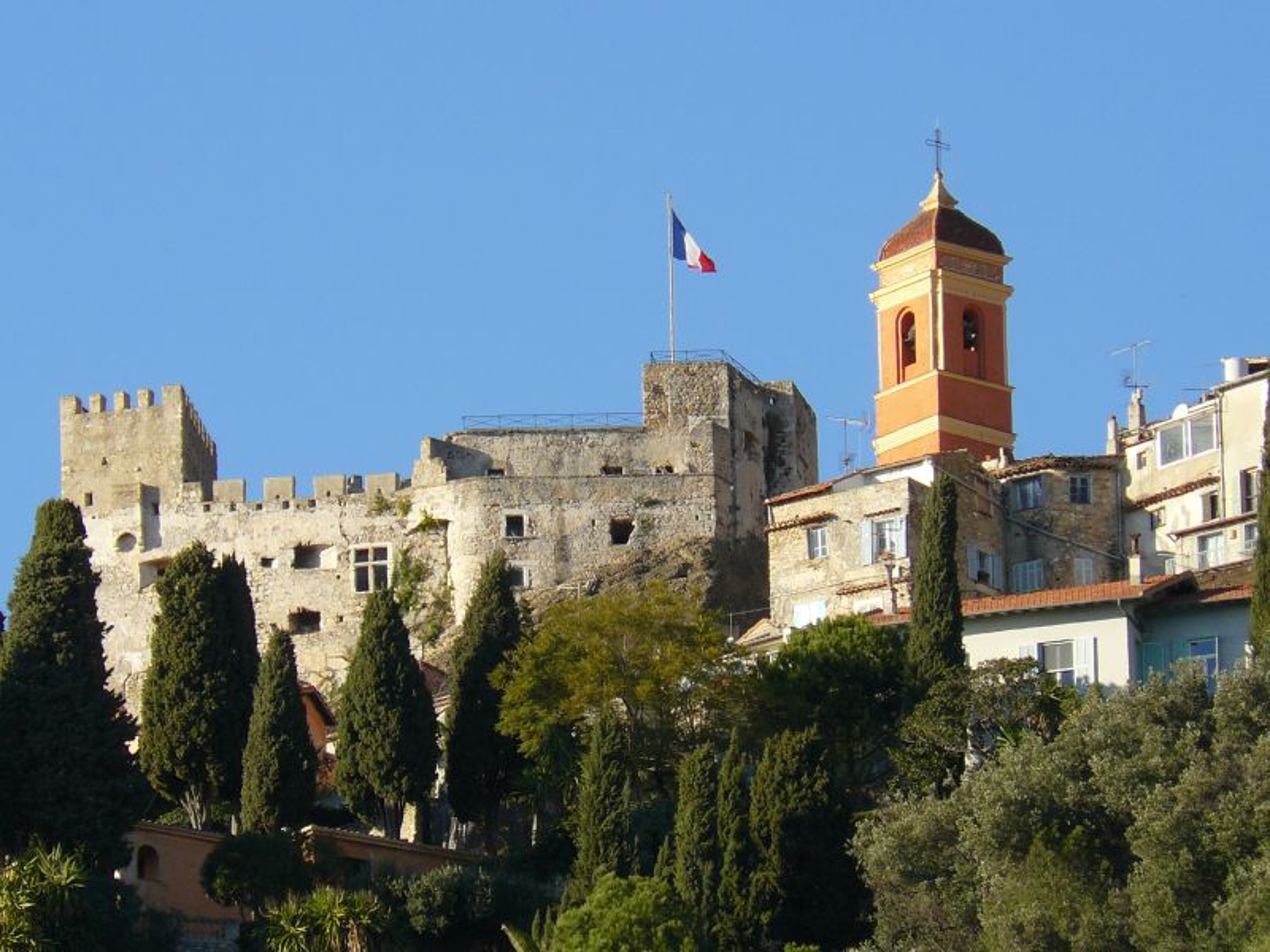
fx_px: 12841
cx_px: 635
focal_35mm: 350
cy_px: 476
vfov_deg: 4.2
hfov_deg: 5.7
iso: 100
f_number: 5.6
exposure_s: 1/320
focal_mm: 48.6
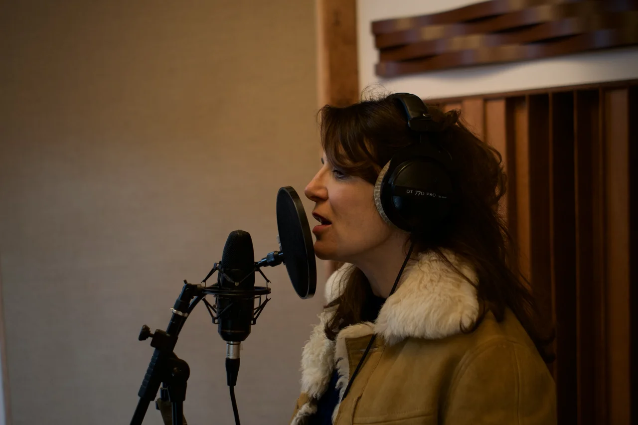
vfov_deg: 31.9
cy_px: 212
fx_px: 744
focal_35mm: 42
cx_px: 319
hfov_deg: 46.4
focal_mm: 28
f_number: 2
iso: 400
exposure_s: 1/50
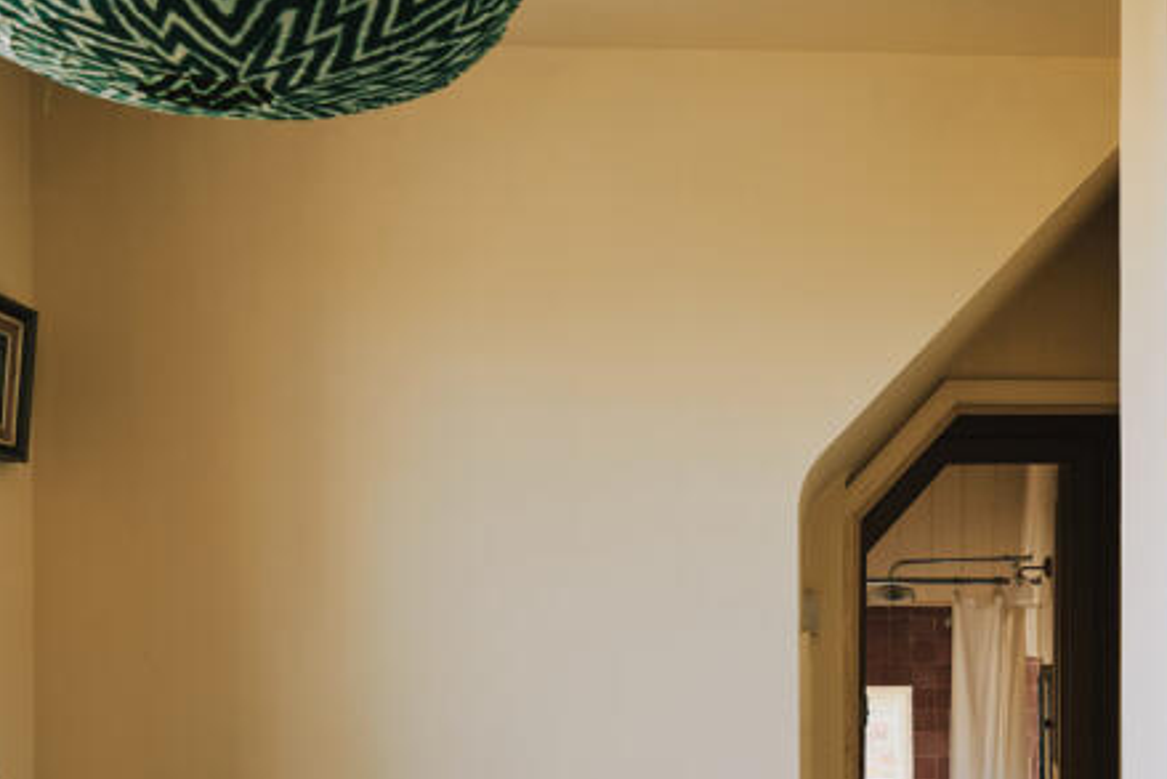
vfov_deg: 23.1
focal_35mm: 56
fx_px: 1816
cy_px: 794
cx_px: 952
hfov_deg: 34.4
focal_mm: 24
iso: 100
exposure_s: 1/40
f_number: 5
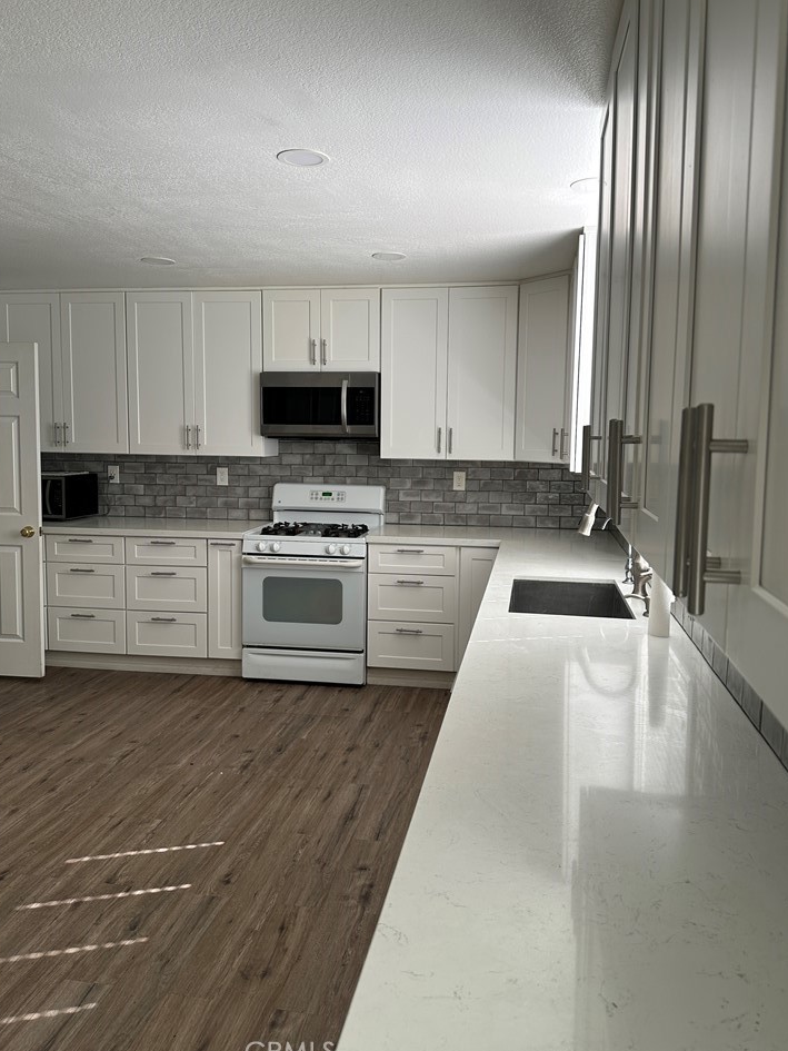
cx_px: 410
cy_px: 498
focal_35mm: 26
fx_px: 789
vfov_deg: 67.3
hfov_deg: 53.1
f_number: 1.78
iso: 64
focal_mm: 6.86
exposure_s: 1/167
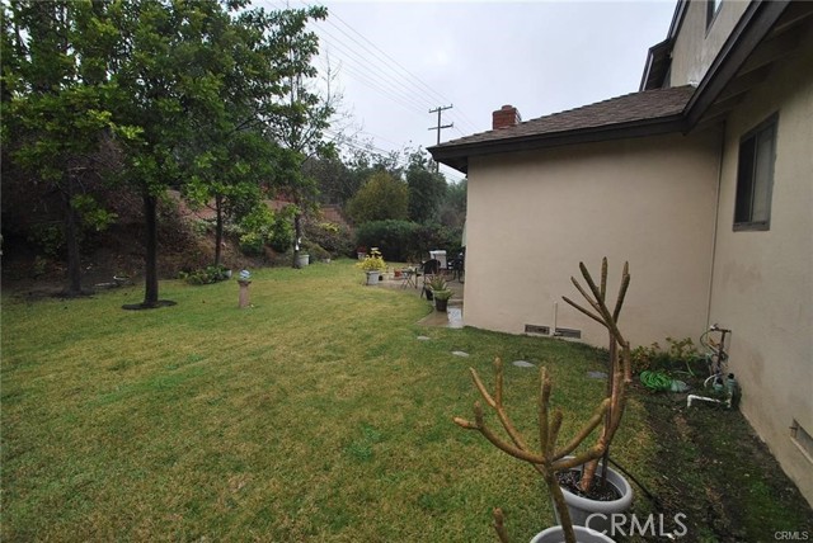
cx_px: 406
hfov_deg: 100.3
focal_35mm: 15
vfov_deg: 77.4
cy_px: 272
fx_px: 339
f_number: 5.6
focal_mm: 10
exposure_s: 1/125
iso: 140
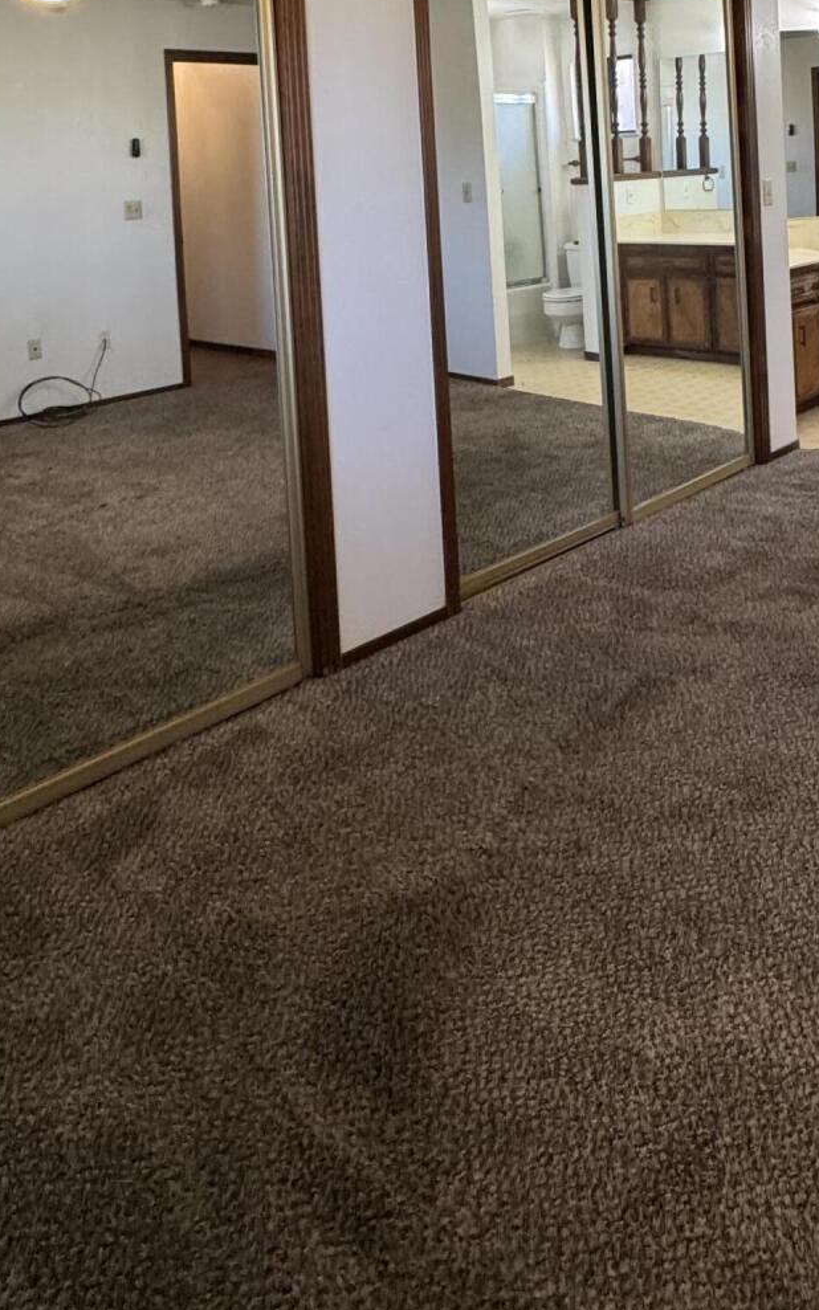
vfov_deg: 56.7
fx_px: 1072
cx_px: 512
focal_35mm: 30
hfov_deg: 41.5
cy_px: 203
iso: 320
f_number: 2.2
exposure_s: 1/60
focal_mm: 2.22
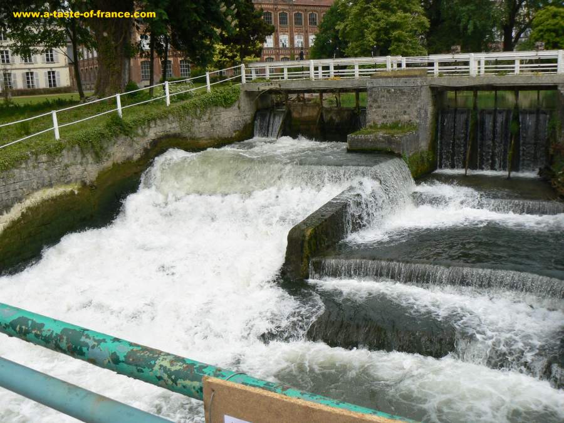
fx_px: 587
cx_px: 282
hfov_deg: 51.4
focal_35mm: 36
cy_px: 212
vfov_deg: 39.7
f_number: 6.3
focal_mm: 6
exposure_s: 1/500
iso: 80
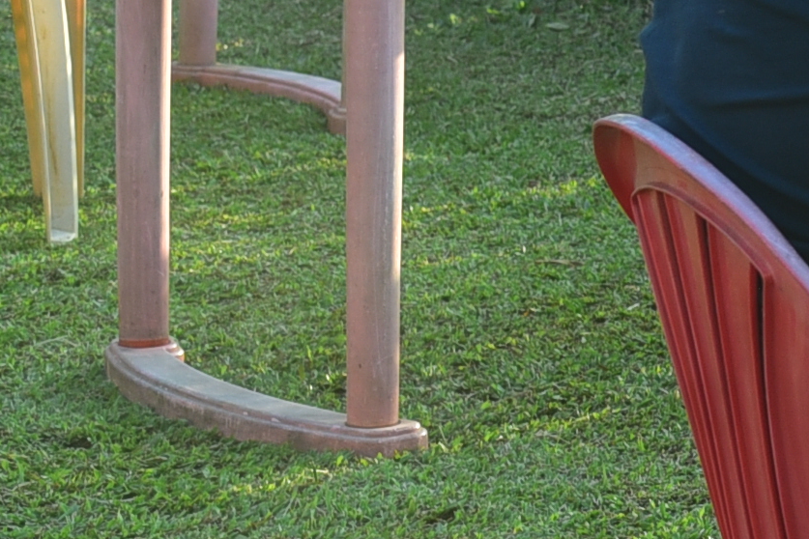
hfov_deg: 7.8
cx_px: 1852
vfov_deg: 5.5
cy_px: -108
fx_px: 5573
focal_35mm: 248
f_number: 5.6
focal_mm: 46
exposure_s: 1/160
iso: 200
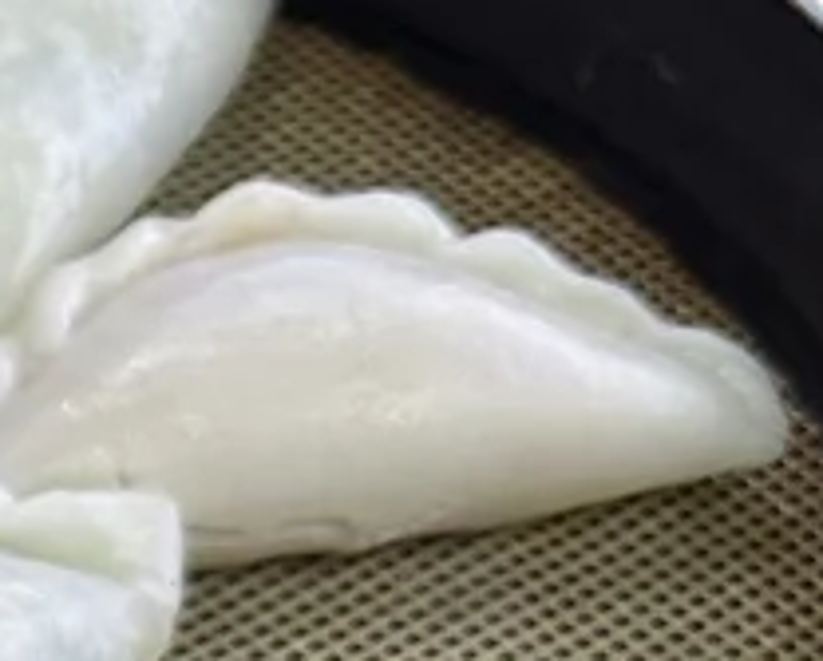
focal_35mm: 162
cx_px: -1460
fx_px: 3951
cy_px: 982
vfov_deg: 9.3
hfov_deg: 9.7
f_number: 1.78
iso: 200
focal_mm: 6.86
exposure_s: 1/100
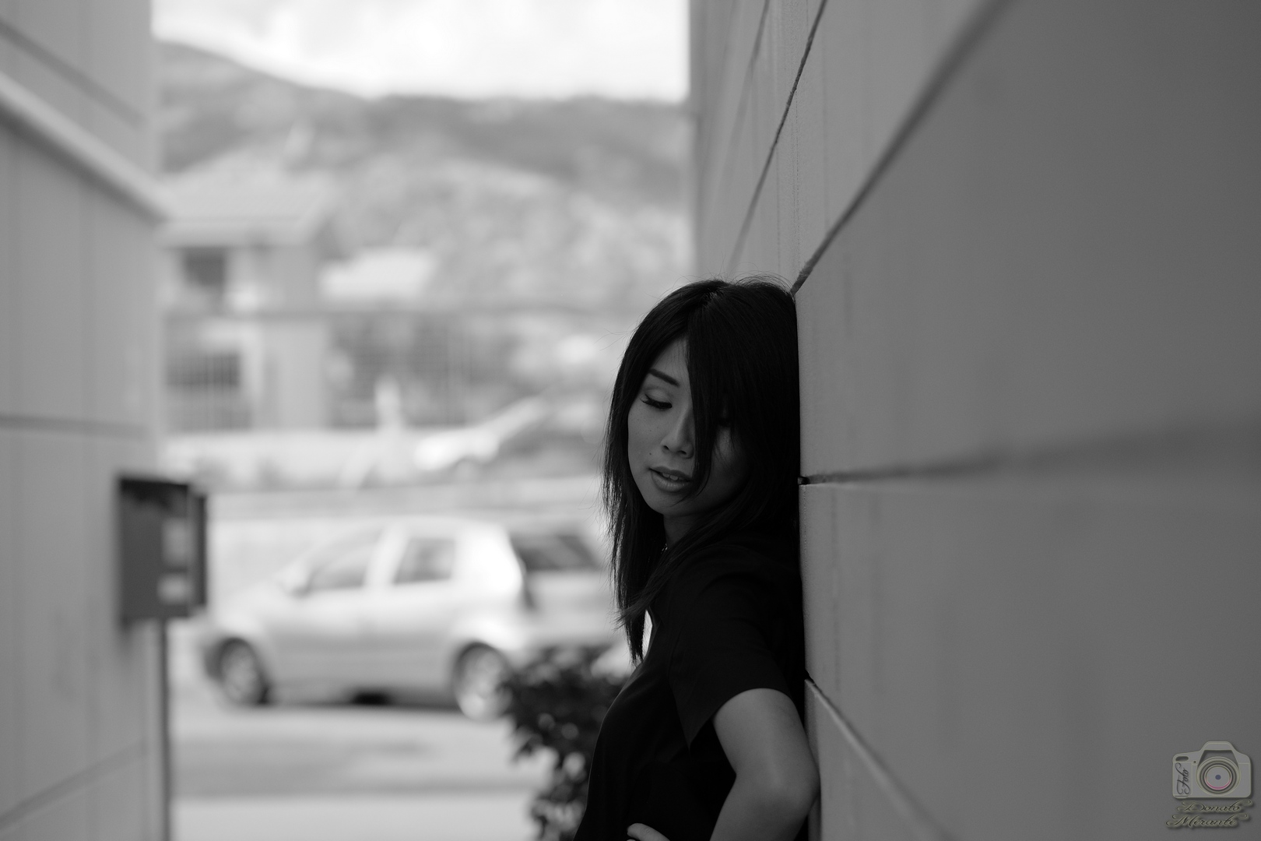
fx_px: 2942
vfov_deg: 16.3
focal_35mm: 84
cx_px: 630
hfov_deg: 24.2
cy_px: 420
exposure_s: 1/2400
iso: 400
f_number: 2
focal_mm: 56
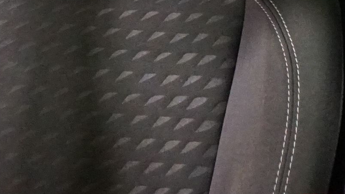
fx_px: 1308
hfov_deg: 14.3
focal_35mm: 143
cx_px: 466
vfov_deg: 7.8
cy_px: -279
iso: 6400
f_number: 3.5
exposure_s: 1/20
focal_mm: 28
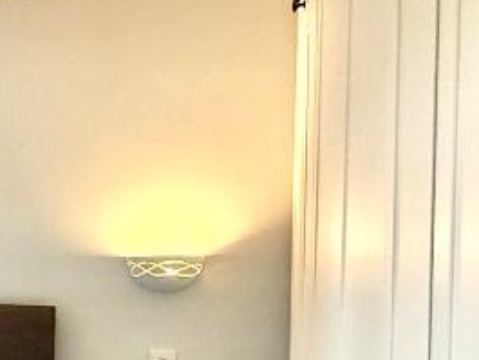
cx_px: -239
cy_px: 282
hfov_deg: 26.1
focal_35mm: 54
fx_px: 748
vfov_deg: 26.6
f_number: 2.2
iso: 320
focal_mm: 2.22
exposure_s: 1/100
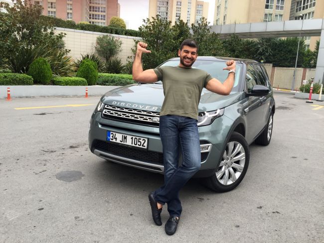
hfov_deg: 61.6
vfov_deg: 48.3
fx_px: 272
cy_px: 122
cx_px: 162
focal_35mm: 29
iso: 32
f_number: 2.2
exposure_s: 1/488
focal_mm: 4.15
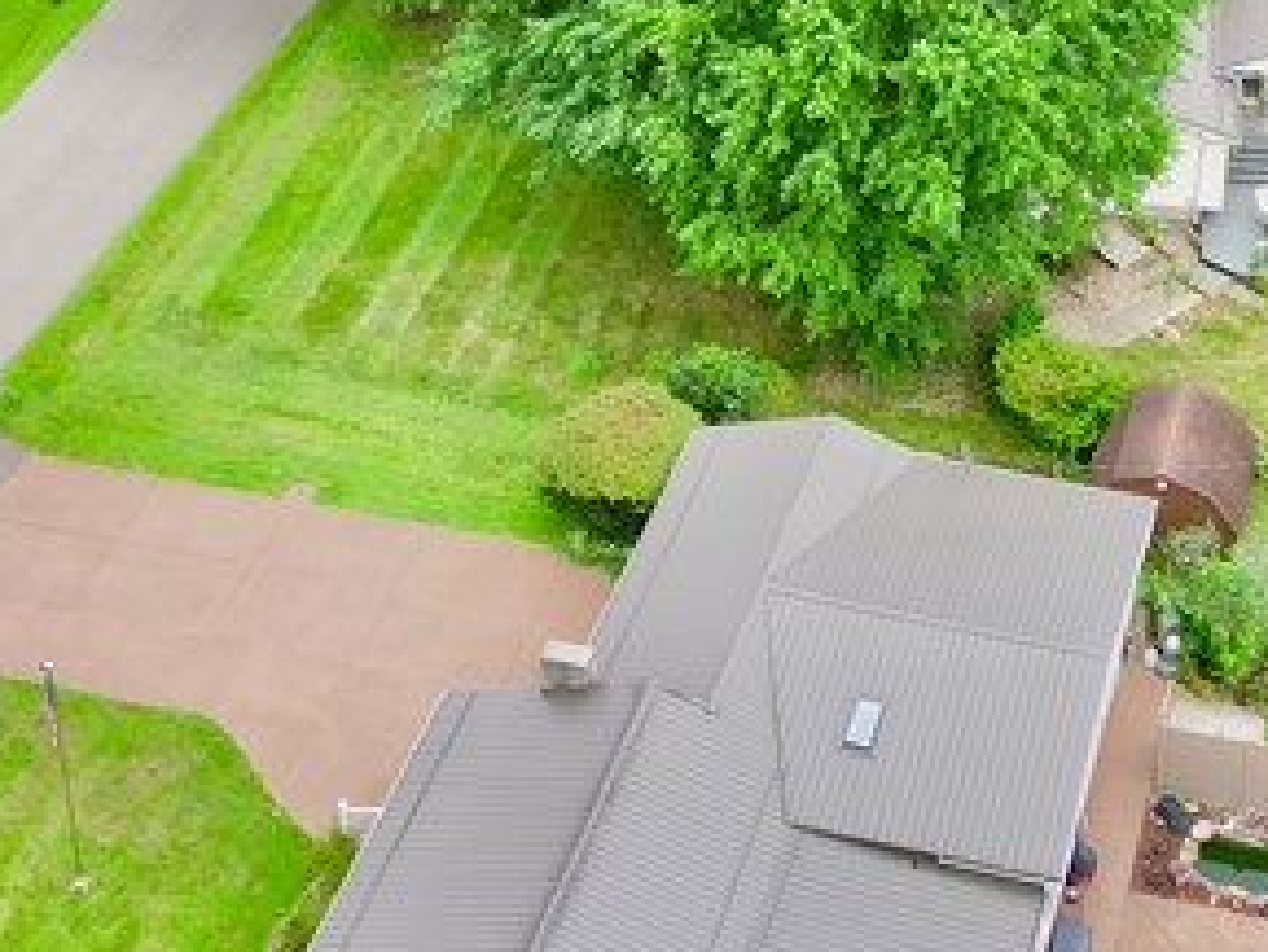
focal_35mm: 85
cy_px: -9
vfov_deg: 17.0
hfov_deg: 23.0
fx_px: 3115
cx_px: 759
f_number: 1.7
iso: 100
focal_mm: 6.72
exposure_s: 1/800
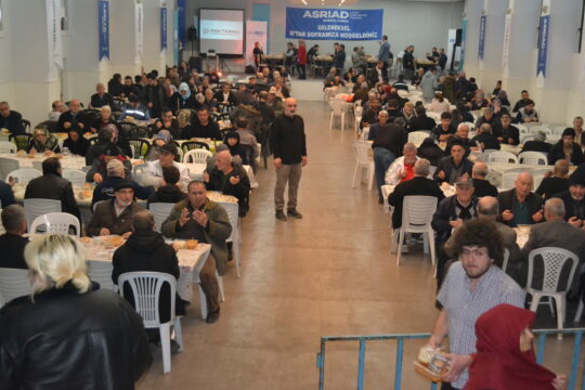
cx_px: 314
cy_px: 179
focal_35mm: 43
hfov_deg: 45.4
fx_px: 699
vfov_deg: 31.2
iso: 3200
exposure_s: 1/60
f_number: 4
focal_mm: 24
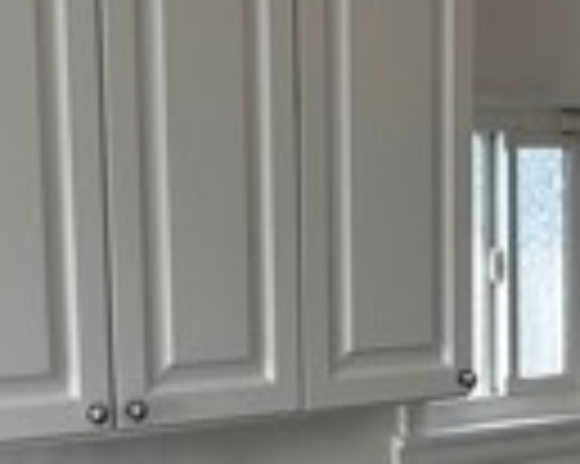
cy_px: 369
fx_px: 1166
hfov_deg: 27.9
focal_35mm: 68
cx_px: 238
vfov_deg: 22.2
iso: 40
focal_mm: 2.22
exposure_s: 1/120
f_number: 2.2
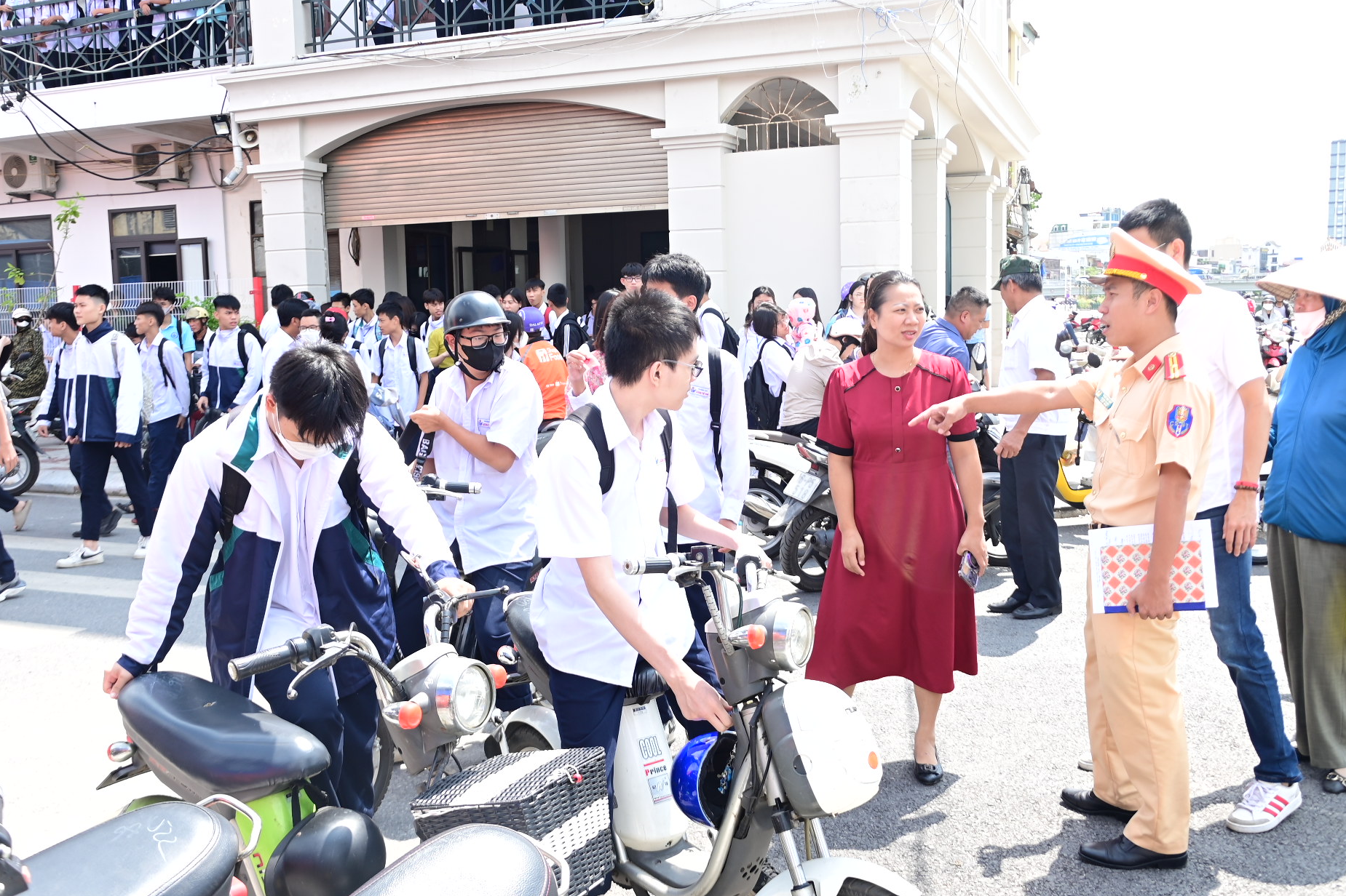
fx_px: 1234
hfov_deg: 57.2
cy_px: 449
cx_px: 656
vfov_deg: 40.0
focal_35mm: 33
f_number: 3.8
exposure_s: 1/200
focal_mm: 21
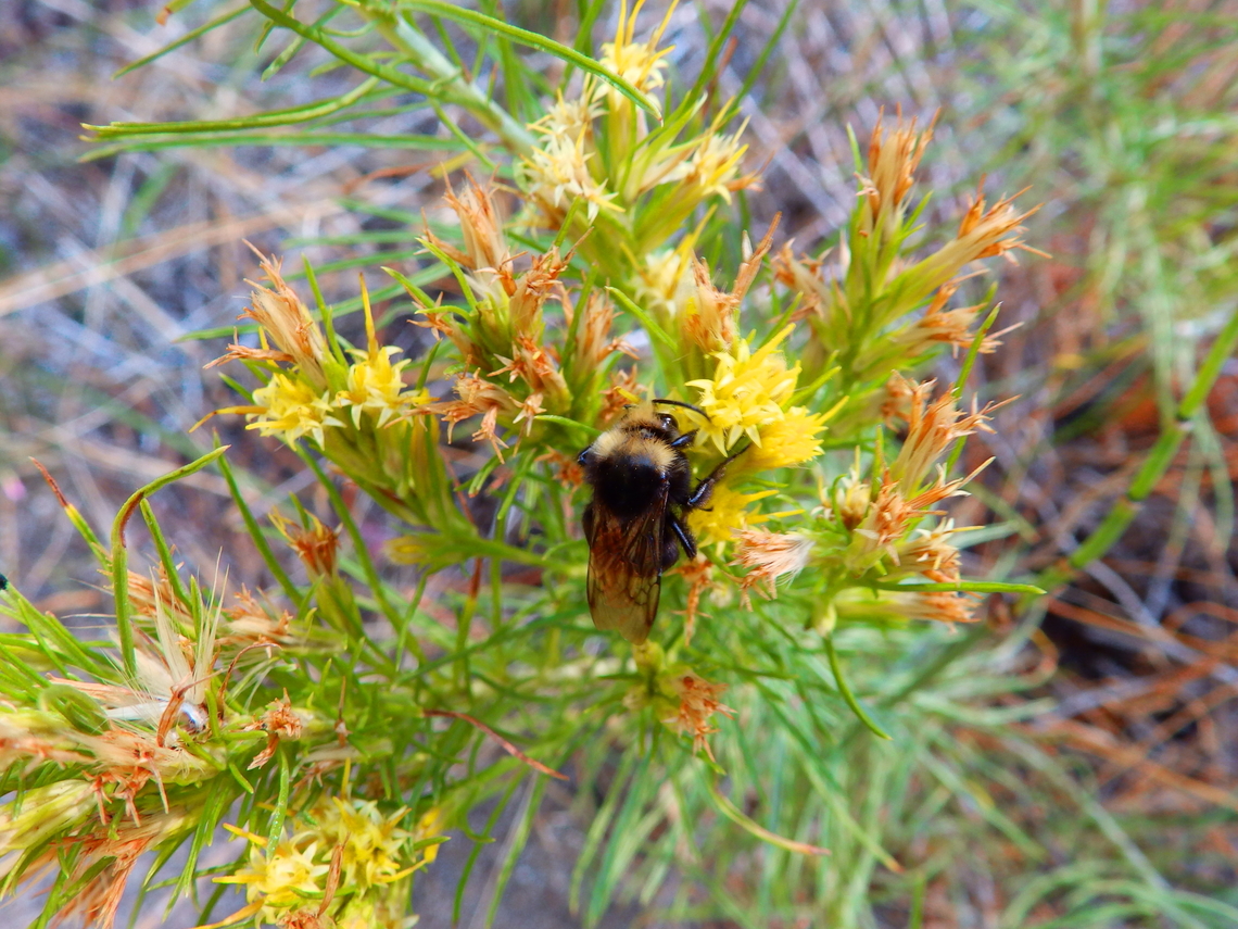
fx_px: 1144
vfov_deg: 44.2
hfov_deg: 56.8
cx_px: 619
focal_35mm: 32
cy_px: 464
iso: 100
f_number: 3.7
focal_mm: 5.7
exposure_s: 1/30
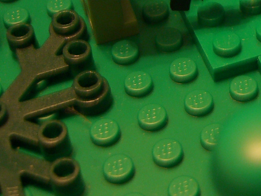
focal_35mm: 122
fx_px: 920
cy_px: -17
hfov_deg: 15.4
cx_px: 342
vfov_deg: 12.0
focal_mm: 7.9
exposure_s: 1/8
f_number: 2.8
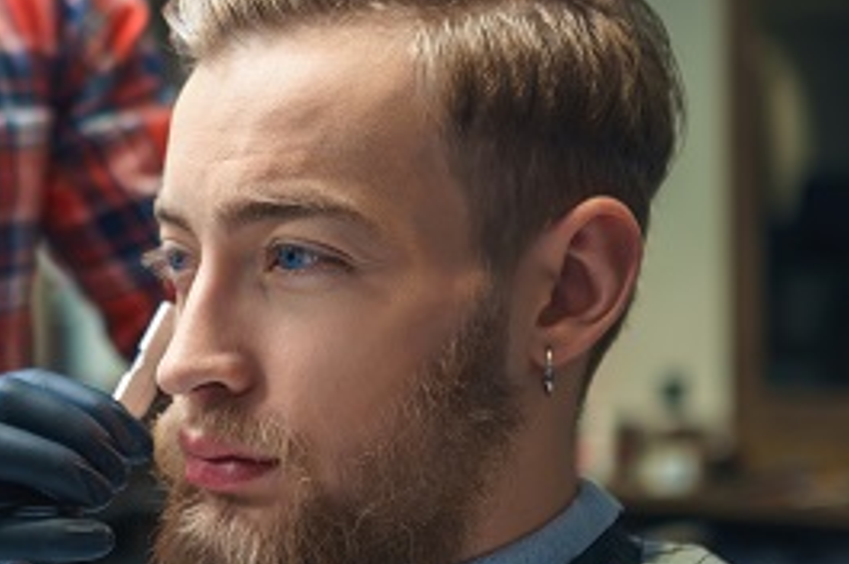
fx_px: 2096
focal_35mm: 89
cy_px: 87
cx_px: 122
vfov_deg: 15.2
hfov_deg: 22.5
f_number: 2
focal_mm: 31
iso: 50
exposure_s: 1/160
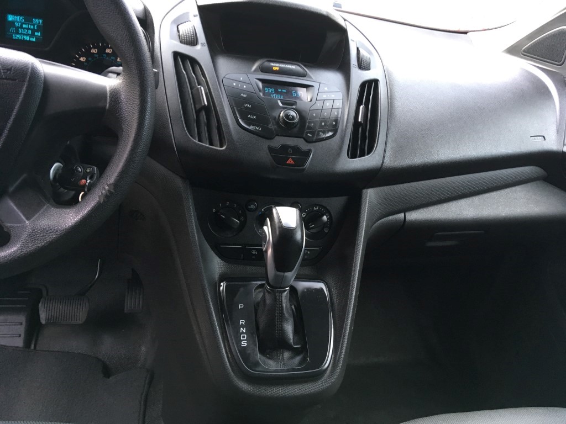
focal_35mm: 29
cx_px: 283
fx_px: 474
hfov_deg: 61.7
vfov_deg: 48.2
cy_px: 212
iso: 100
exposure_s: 1/30
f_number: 2.2
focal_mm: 4.15
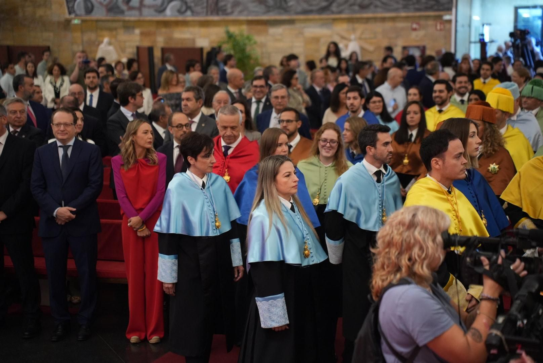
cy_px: 182
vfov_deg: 18.2
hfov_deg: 27.0
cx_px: 272
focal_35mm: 75
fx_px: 1132
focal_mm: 75
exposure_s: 1/125
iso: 3200
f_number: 2.8
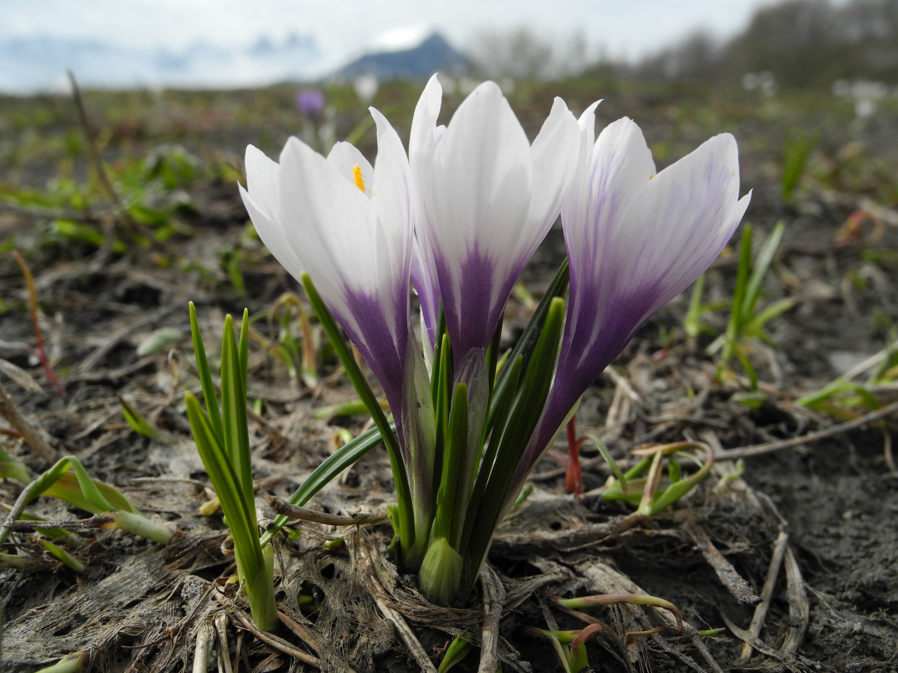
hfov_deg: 61.6
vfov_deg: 48.2
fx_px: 752
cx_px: 464
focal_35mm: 29
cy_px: 327
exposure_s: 1/853
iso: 100
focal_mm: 6
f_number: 4.5
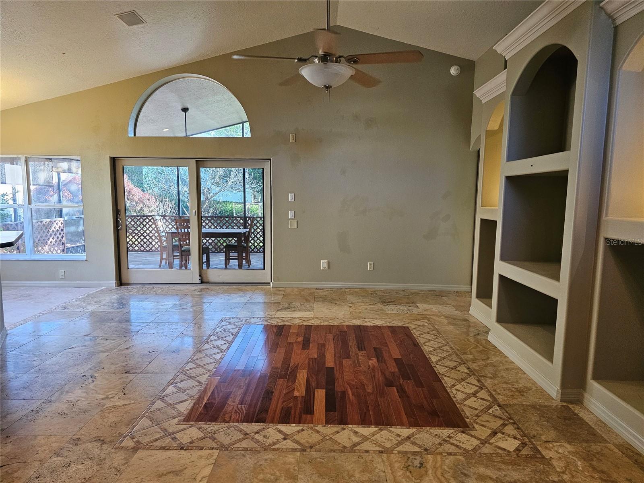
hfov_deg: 73.9
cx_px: 322
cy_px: 242
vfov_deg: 58.9
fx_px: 428
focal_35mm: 23
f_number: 1.7
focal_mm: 6.3
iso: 320
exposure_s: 1/120
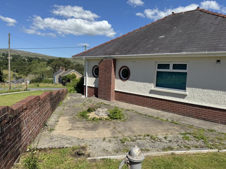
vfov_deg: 56.8
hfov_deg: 71.6
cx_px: 113
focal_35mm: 24
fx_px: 157
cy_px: 84
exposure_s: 1/4310
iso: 80
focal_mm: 6.76
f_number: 1.78
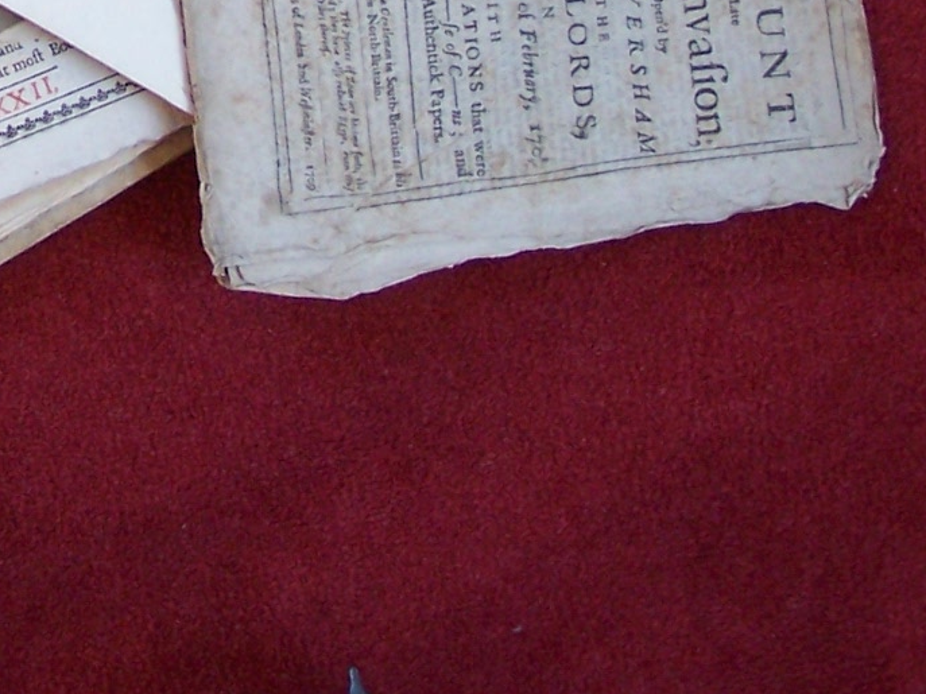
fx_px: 4065
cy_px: -318
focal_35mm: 152
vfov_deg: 9.5
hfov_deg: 12.8
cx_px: -66
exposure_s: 1/20
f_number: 3
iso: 140
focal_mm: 8.5
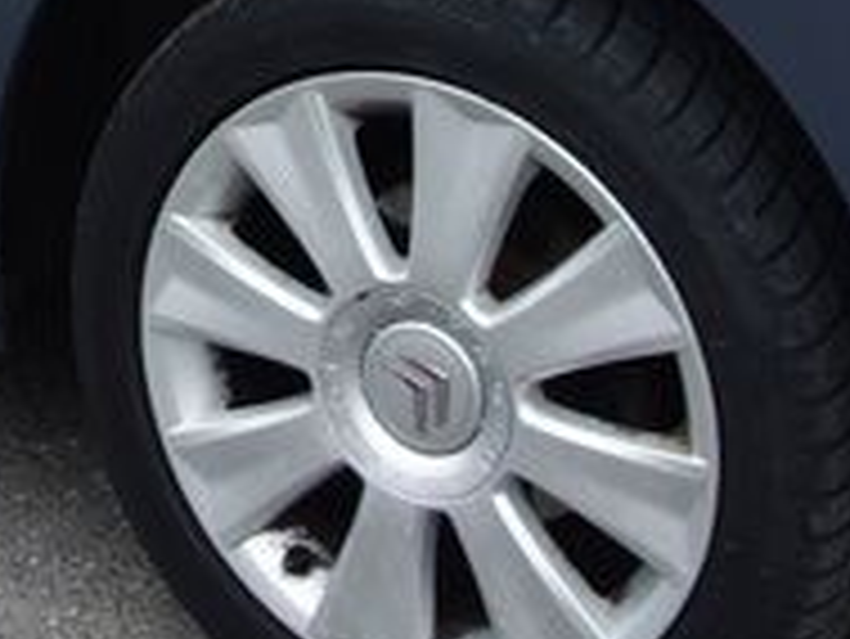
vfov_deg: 9.7
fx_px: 3587
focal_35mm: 146
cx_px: 4
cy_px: -457
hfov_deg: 13.3
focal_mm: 10.4
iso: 125
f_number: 1.8
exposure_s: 1/1600
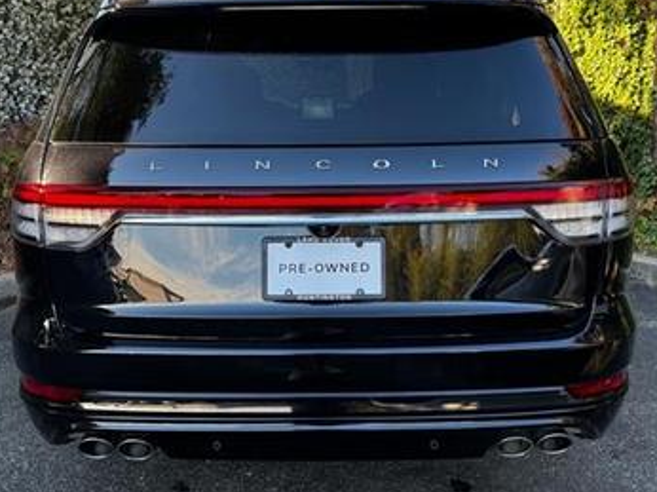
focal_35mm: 35
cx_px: 317
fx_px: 664
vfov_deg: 40.7
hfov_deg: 52.6
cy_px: 243
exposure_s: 1/121
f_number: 1.78
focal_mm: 6.76
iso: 80
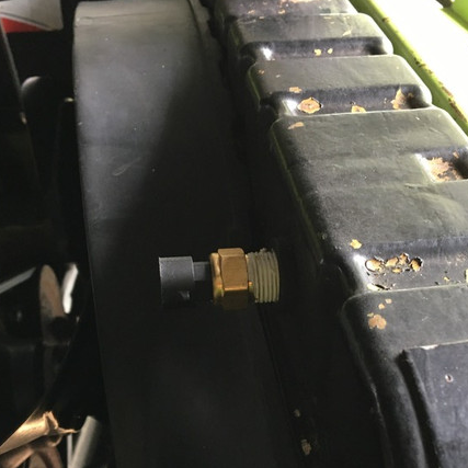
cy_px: 332
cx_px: 269
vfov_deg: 34.8
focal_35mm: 48
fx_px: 734
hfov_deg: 35.3
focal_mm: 4.15
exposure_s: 1/30
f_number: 2.2
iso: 100
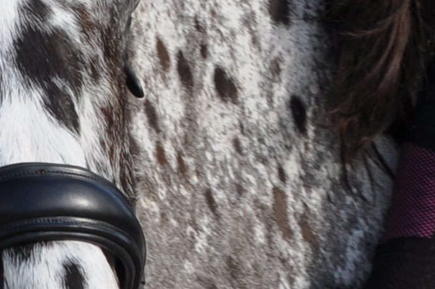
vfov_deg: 1.5
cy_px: 94
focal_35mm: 935
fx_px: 11287
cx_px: 405
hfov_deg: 2.2
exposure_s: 1/250
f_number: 8
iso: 200
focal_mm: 98
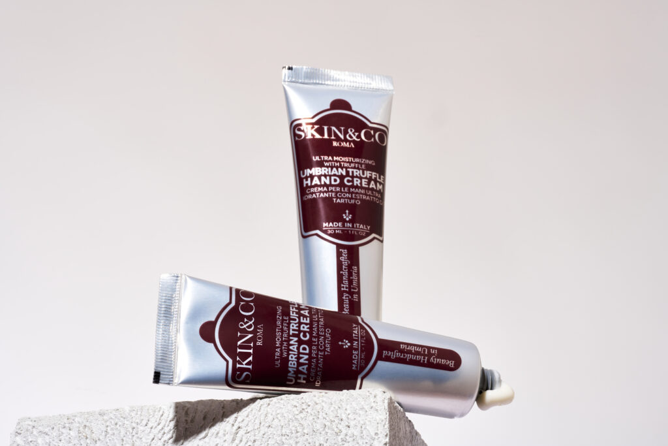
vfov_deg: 13.0
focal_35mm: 105
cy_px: 223
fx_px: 1948
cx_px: 334
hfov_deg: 19.5
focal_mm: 105
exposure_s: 1/160
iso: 64
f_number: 22
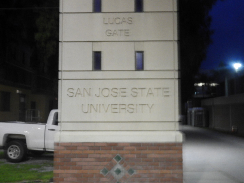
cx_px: 122
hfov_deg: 46.8
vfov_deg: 36.0
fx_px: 282
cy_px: 92
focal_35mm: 40
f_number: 3.8
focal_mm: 7.2
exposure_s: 1/5
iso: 800
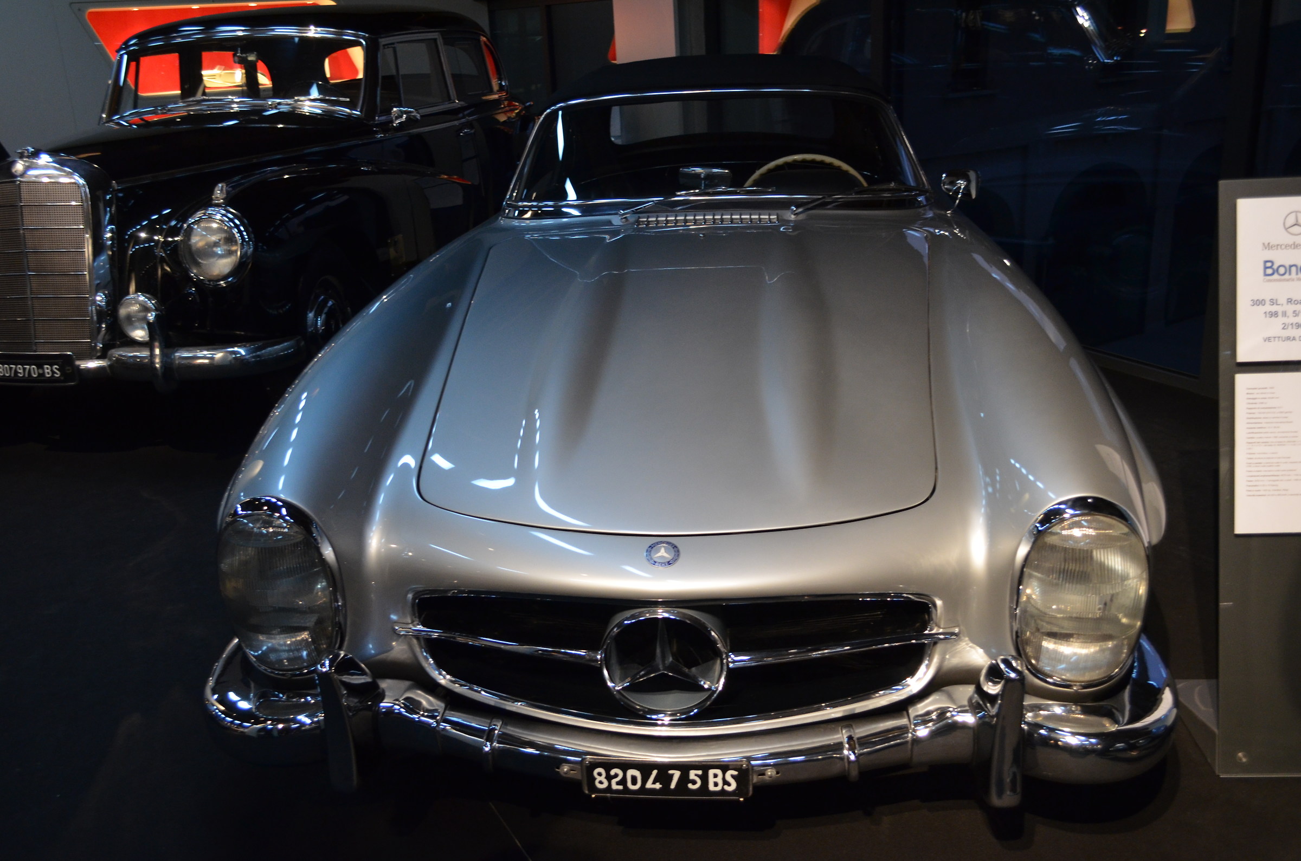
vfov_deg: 39.8
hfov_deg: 57.3
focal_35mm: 33
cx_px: 650
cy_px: 430
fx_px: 1190
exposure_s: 1/30
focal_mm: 22
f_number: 3.8
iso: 1100
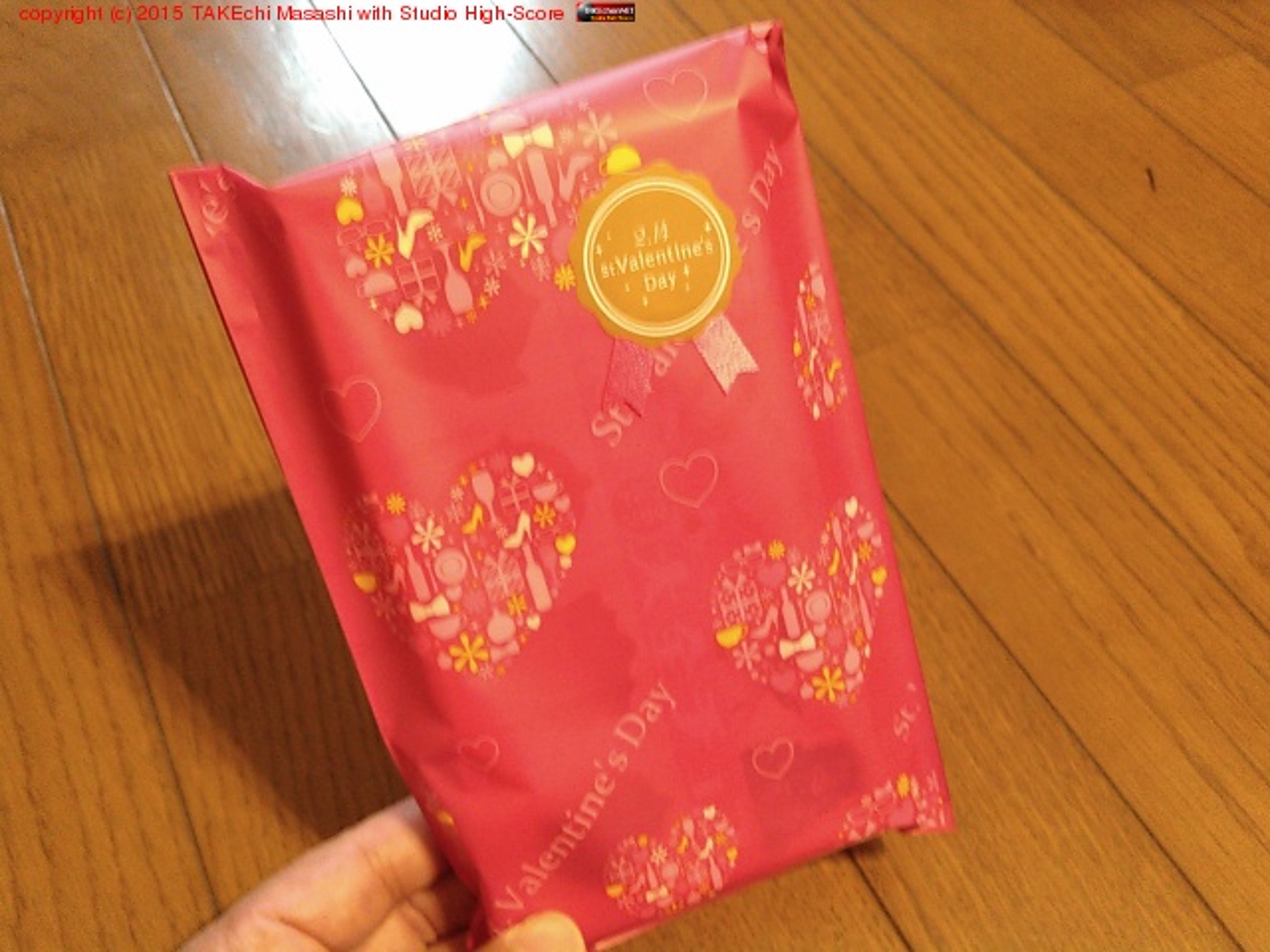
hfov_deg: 60.0
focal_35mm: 30
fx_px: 1101
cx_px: 635
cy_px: 476
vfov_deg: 46.8
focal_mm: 4
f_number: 2.4
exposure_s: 1/4.87
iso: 800
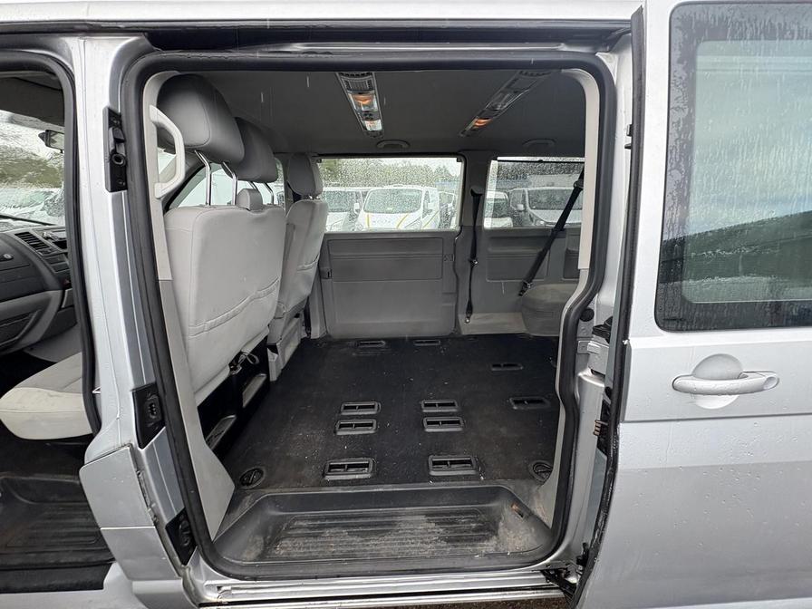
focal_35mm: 14
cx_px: 406
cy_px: 304
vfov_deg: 85.7
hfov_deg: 102.1
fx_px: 328
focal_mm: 2.22
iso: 125
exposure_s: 1/109
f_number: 2.2
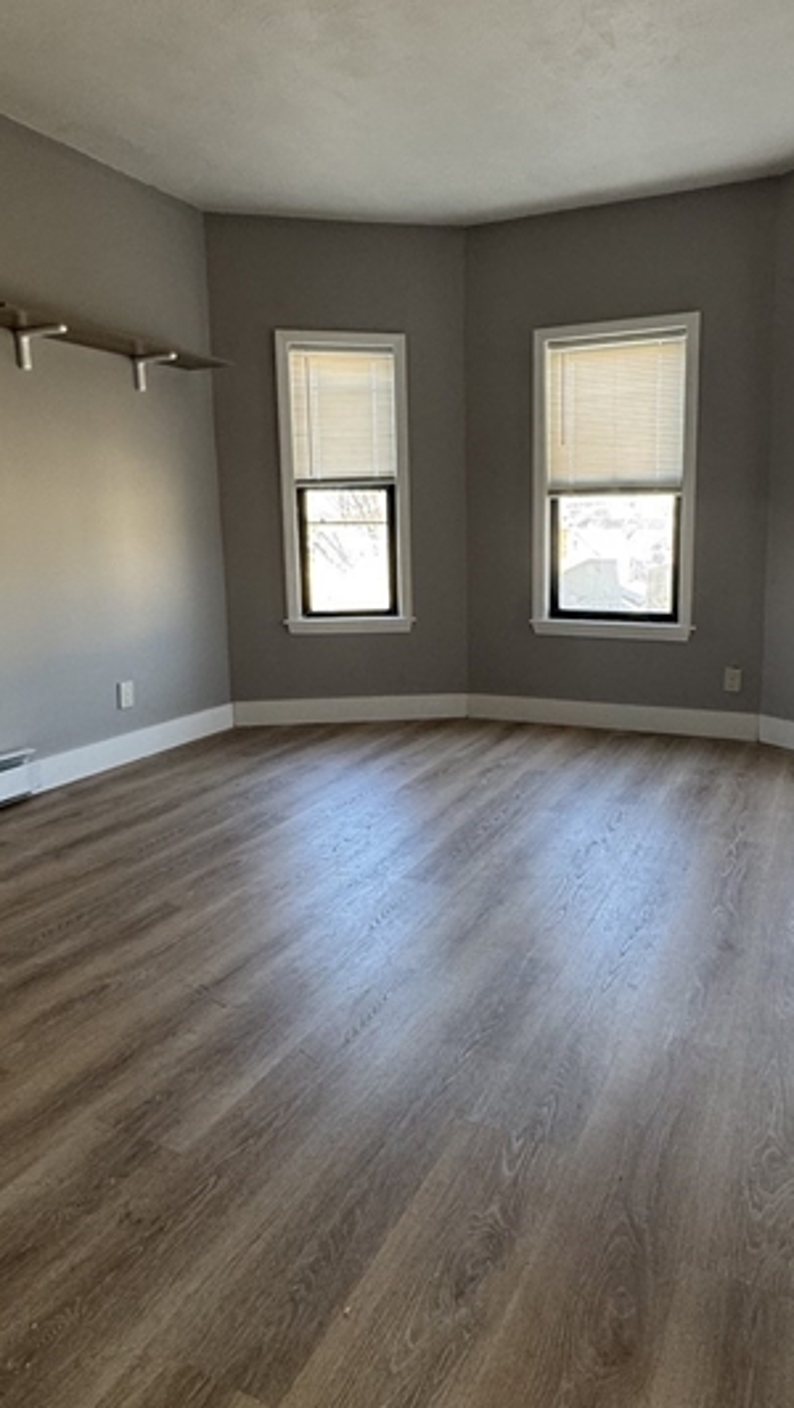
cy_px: 643
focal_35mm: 22
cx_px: 484
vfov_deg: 81.0
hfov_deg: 51.2
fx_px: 822
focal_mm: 2.22
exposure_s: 1/99
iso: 160
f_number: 2.2
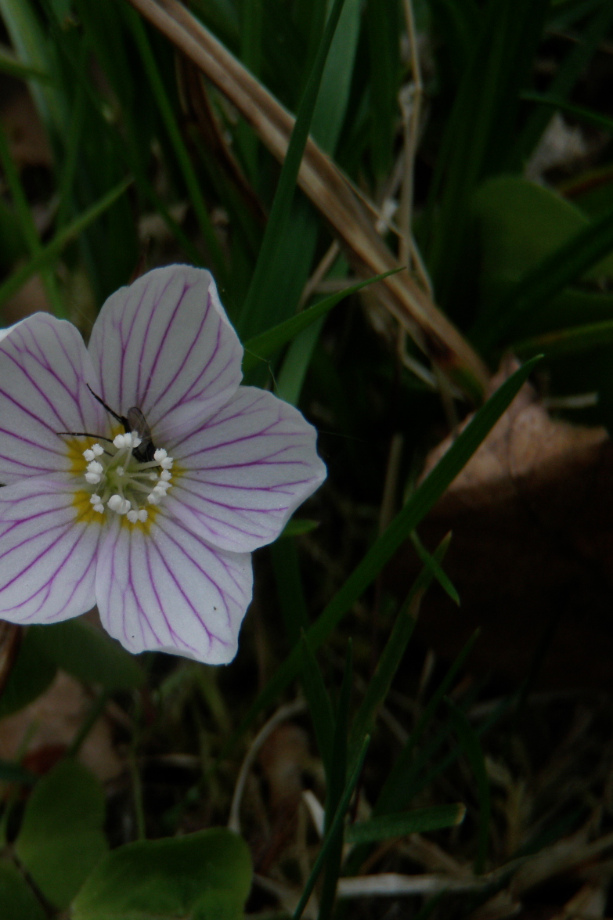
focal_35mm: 51
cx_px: 96
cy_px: 467
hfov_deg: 25.9
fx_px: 1303
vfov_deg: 38.9
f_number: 5.6
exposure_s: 1/80
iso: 50
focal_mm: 6.53
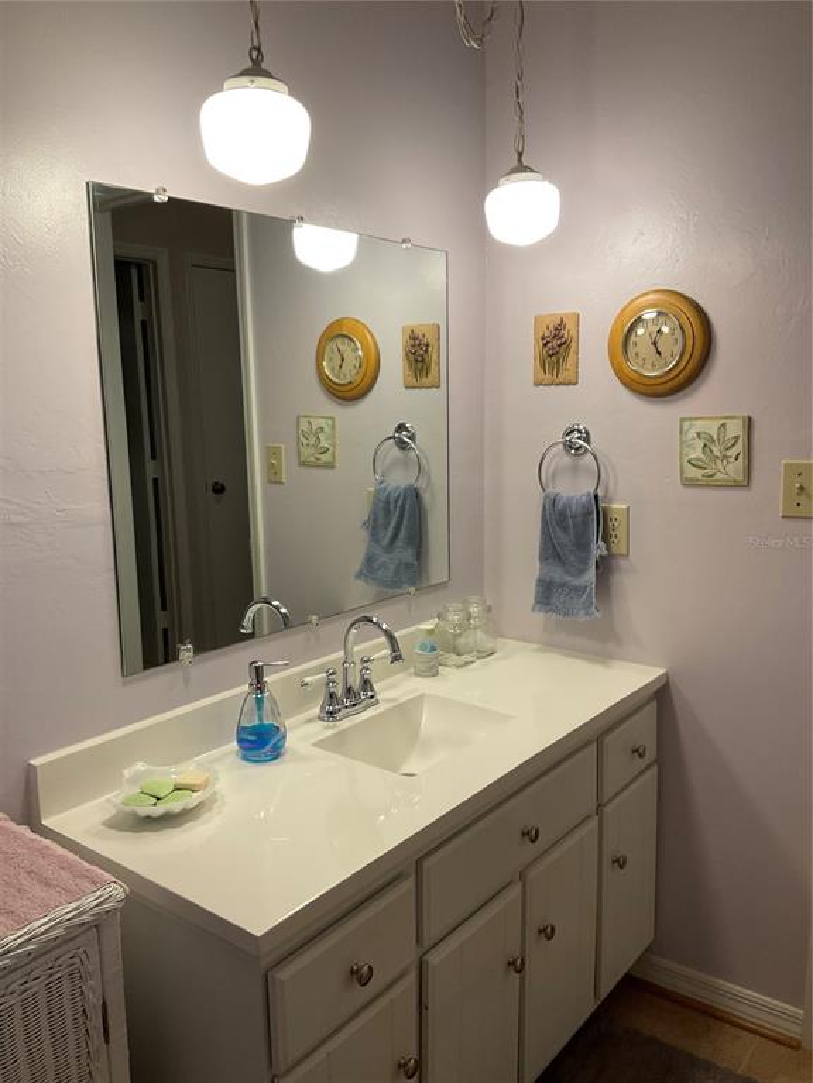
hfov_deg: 48.2
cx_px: 406
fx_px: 908
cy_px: 542
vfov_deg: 61.7
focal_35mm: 29
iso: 40
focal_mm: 3
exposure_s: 1/60
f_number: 1.8
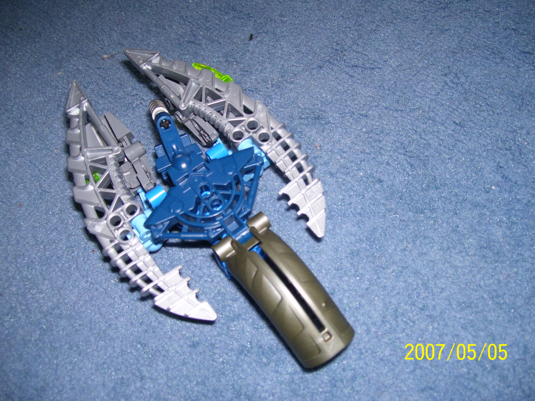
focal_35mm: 37
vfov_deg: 38.7
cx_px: 268
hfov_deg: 50.1
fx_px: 572
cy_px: 200
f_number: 2.7
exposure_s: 1/60
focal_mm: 6
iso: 125
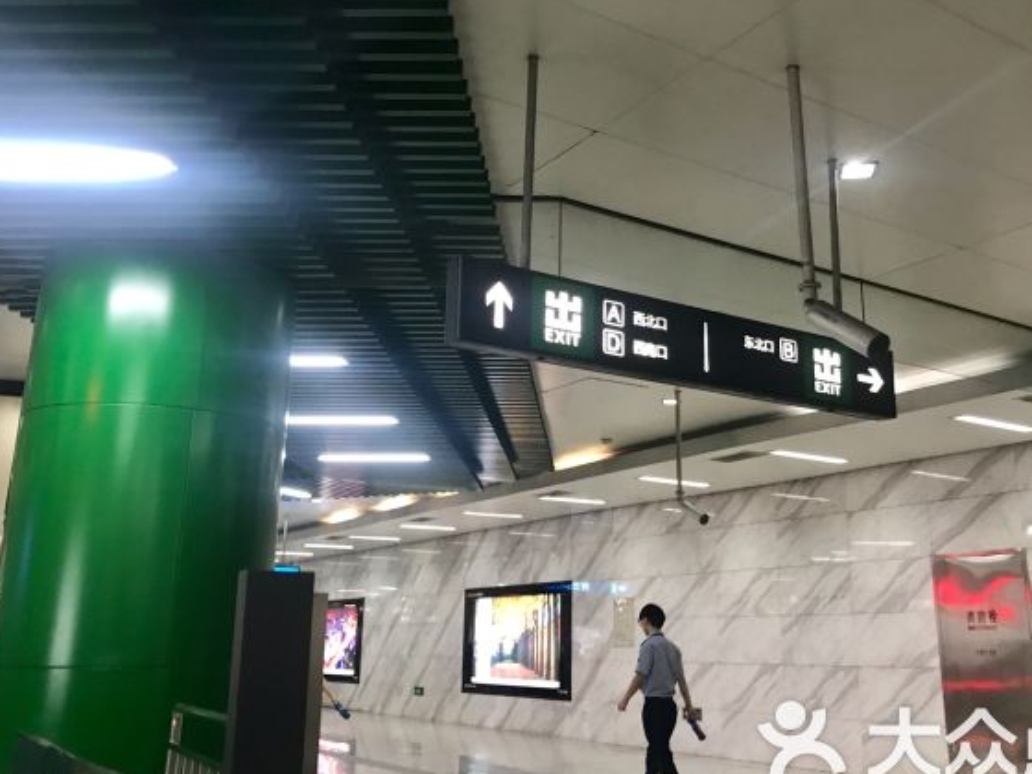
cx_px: 575
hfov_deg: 52.5
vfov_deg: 40.7
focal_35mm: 35
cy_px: 357
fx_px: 1043
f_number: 1.8
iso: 64
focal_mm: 3.99
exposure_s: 1/17
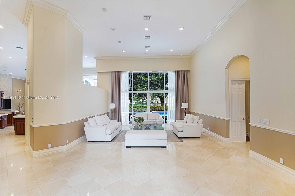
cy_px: 98
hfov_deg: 93.3
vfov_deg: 70.4
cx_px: 148
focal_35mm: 17
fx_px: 139
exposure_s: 1/125
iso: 640
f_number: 5
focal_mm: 17
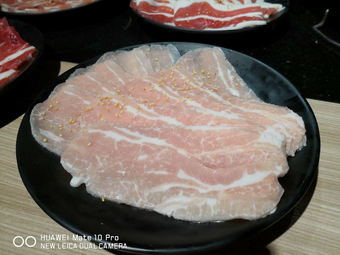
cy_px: 128
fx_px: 265
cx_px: 170
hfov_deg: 65.3
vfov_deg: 51.4
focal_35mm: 27
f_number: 1.6
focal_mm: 3.95
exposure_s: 1/120
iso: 80
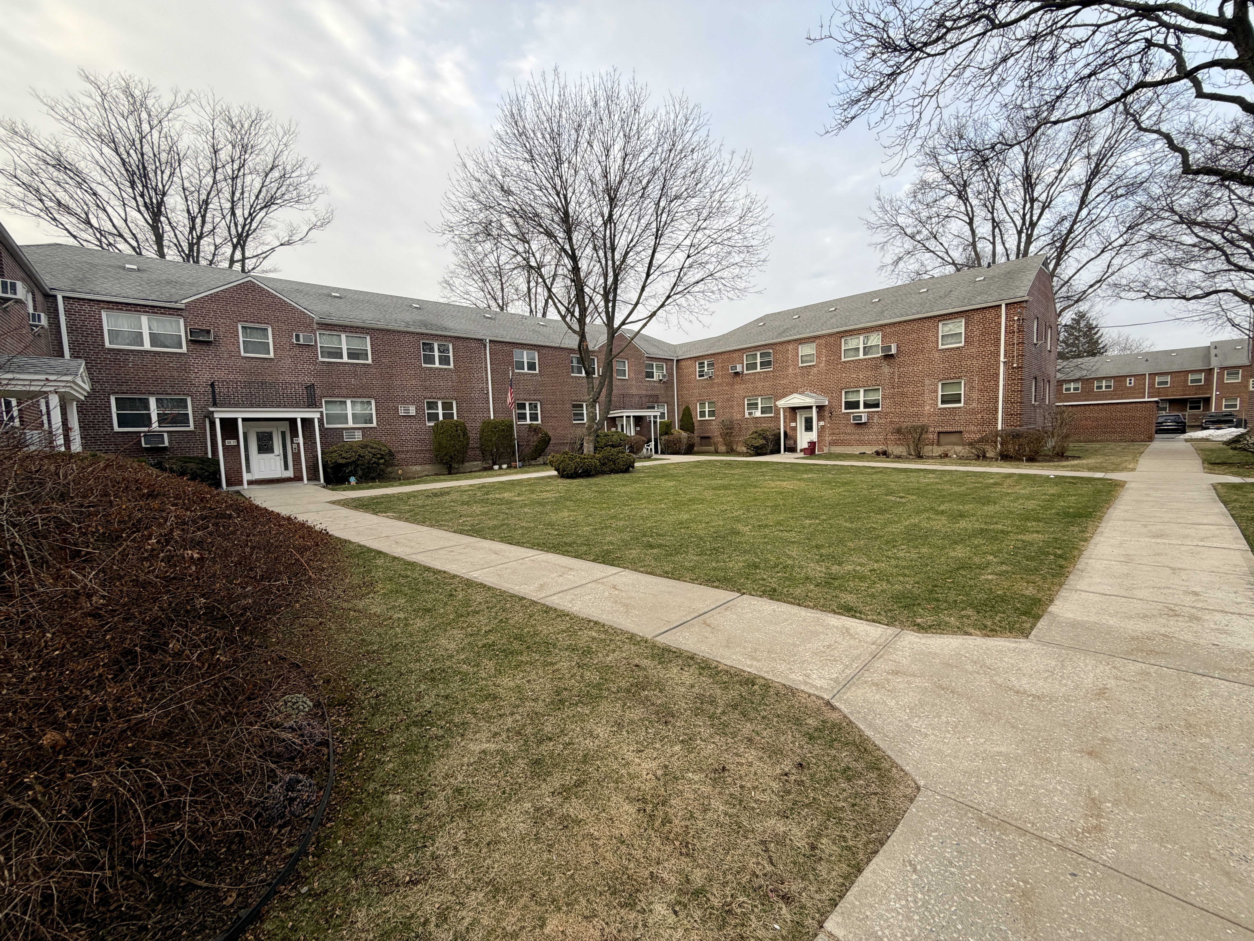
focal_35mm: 14
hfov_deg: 102.1
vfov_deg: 85.7
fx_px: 507
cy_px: 470
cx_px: 627
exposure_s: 1/219
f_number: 2.2
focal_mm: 2.22
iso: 40
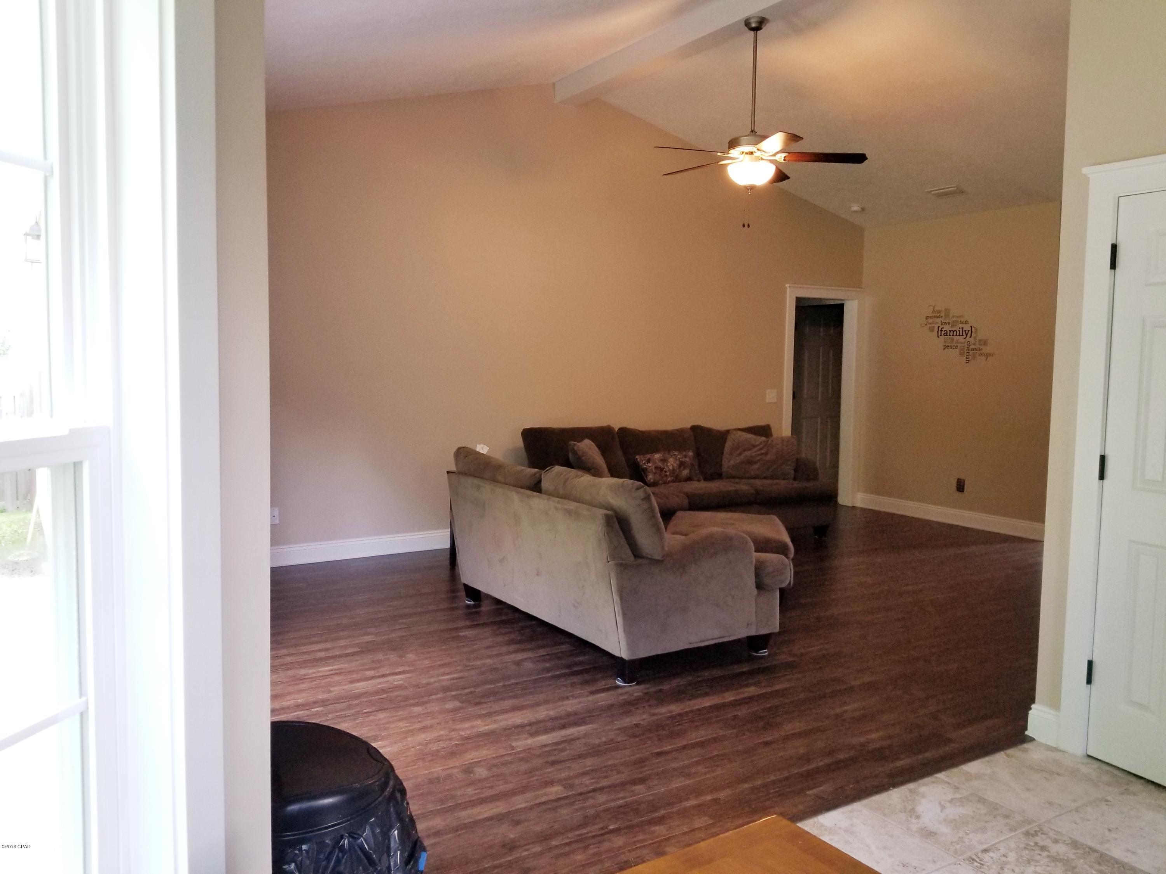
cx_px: 583
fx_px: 876
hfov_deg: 67.3
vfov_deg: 53.1
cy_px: 437
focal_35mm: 26
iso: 160
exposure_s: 1/60
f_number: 1.7
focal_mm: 4.25
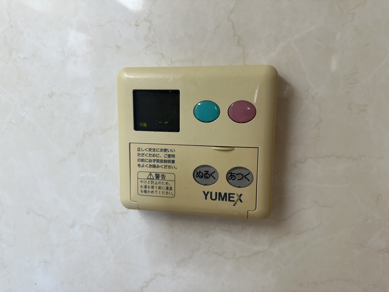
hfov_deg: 71.6
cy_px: 146
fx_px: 270
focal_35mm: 24
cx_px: 194
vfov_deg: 56.8
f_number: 1.78
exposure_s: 1/120
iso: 125
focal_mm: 6.86
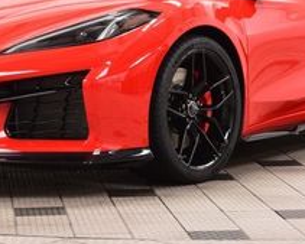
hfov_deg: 11.9
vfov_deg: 9.5
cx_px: 136
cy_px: -15
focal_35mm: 162
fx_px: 1463
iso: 1000
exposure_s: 1/30
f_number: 7.1
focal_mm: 38
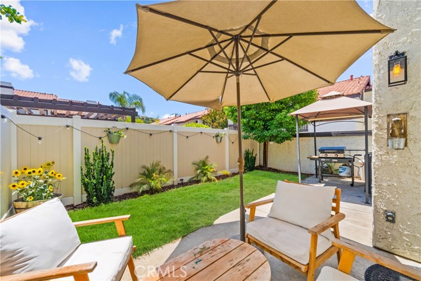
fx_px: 164
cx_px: 210
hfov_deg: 104.2
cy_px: 140
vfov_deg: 81.2
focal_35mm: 14
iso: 400
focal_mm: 14
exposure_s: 1/640
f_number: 10
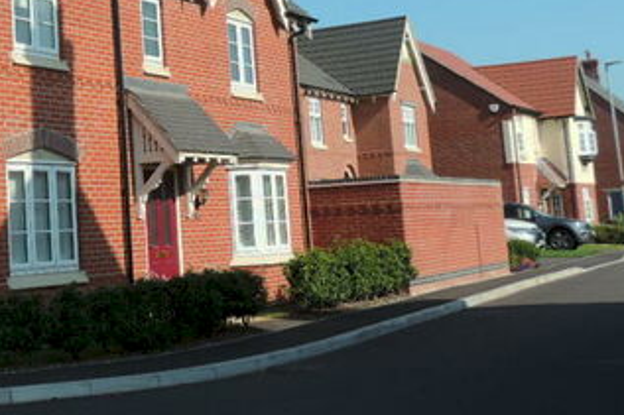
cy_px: 34
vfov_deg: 19.3
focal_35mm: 69
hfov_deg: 28.0
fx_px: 1195
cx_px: 43
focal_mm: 5.3
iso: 80
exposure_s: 1/1000
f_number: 3.1
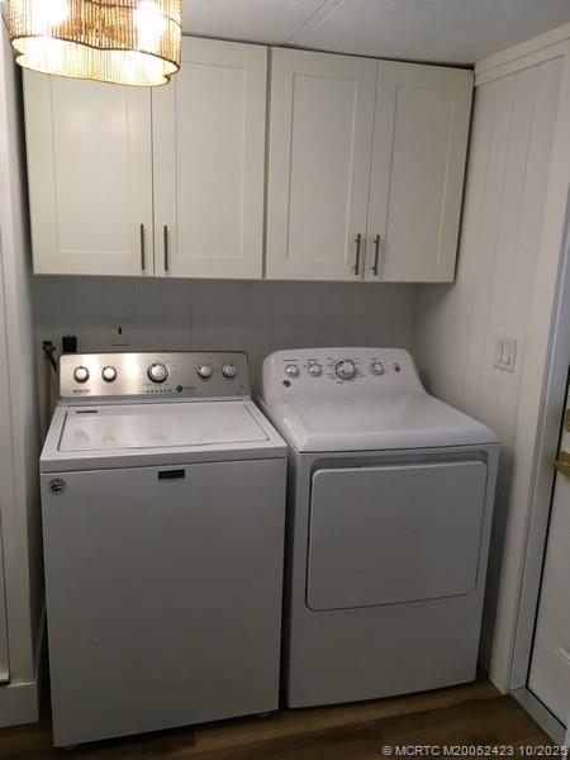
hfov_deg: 48.2
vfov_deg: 61.7
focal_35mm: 29
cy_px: 380
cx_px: 285
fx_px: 637
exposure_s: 1/30
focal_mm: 4.15
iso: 25
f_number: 2.2
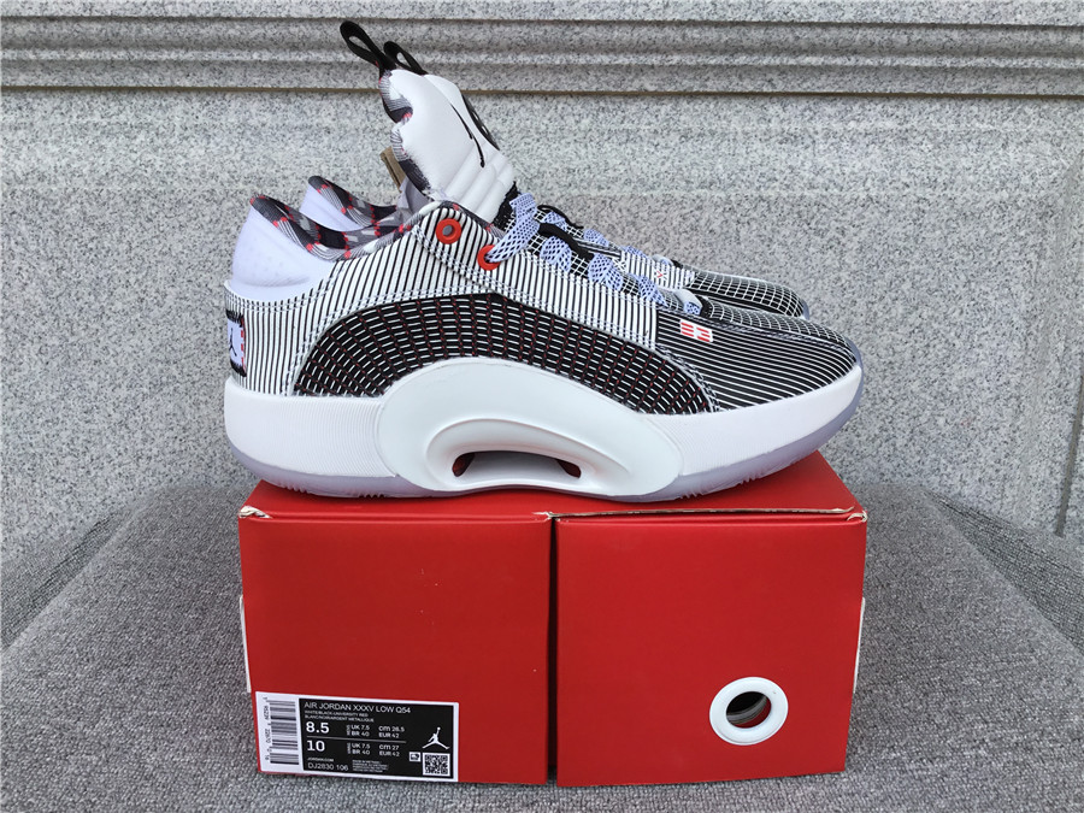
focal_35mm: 31
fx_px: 971
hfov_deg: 58.4
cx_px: 542
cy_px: 406
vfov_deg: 45.4
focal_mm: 3.3
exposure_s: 1/522
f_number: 2.4
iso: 25
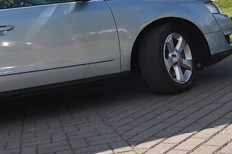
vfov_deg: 23.6
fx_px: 361
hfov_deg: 31.8
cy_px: 21
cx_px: -20
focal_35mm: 56
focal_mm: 24
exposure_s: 1/250
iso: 200
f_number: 8
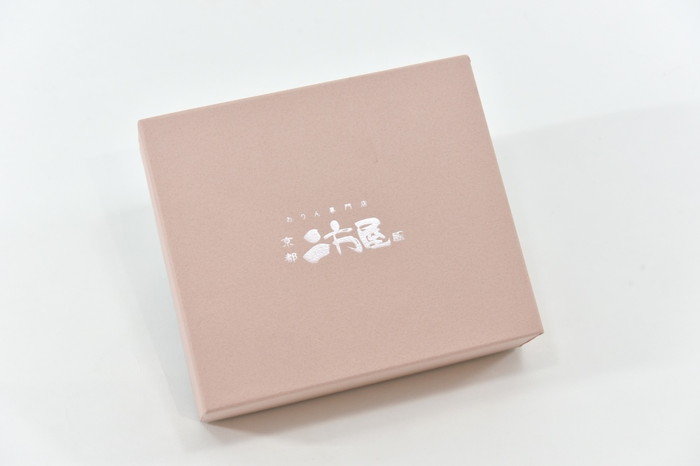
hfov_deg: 28.9
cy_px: 233
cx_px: 350
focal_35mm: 70
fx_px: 1360
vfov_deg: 19.4
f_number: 9
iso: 1000
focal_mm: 70
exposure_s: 1/200
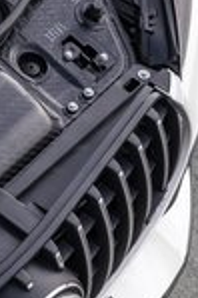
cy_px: 196
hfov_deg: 4.7
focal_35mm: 282
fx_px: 2332
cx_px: -282
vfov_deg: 7.3
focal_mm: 70
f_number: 11
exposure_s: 1/13
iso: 31
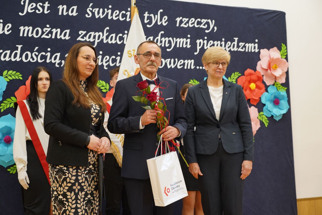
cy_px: 108
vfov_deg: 22.3
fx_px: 546
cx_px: 161
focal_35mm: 61
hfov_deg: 32.9
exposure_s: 1/125
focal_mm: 61
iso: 1600
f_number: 4
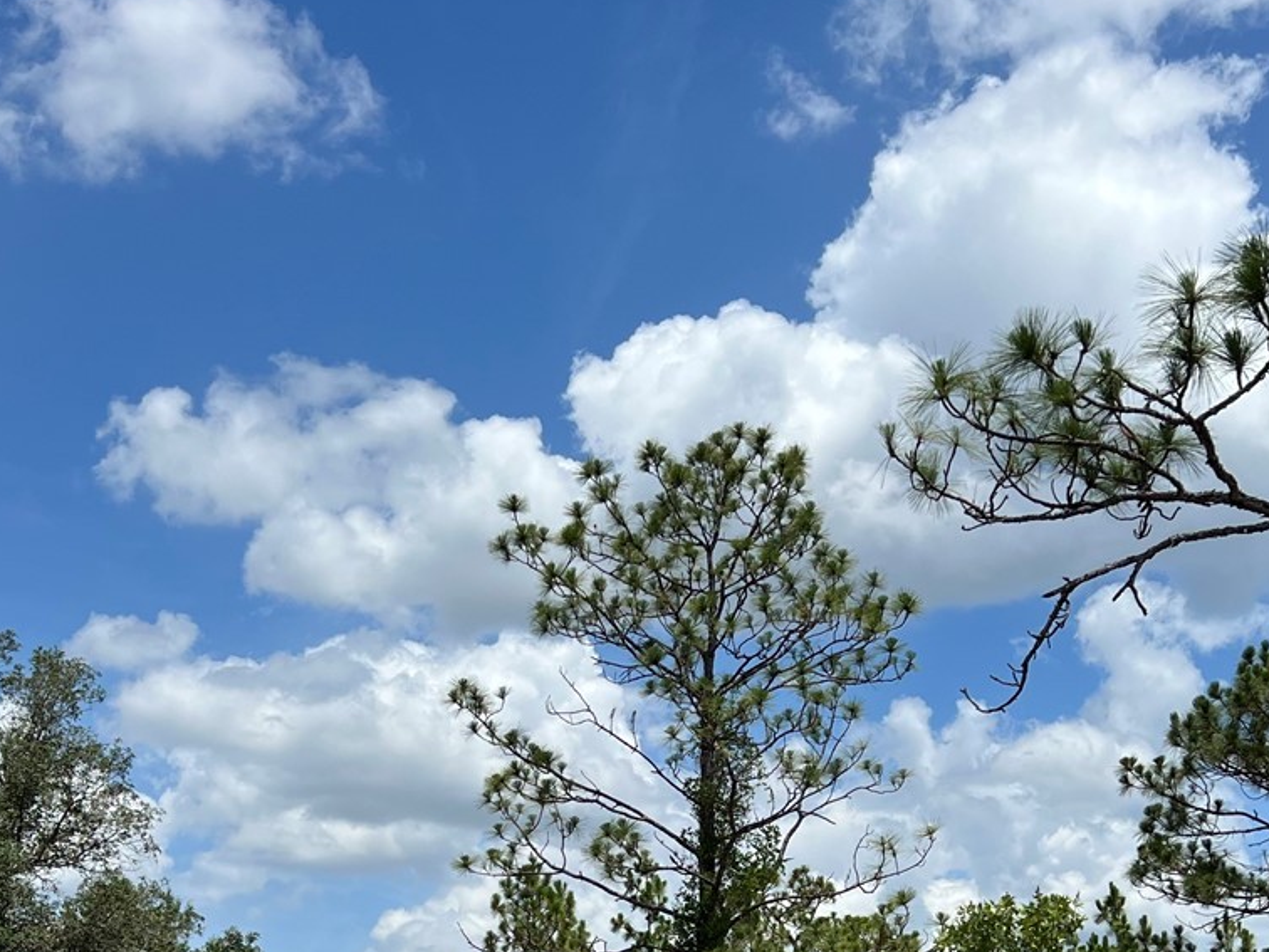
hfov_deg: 34.9
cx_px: 552
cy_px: 905
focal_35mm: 55
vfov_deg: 25.5
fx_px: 2016
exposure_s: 1/6579
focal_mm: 5.7
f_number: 1.5
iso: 50
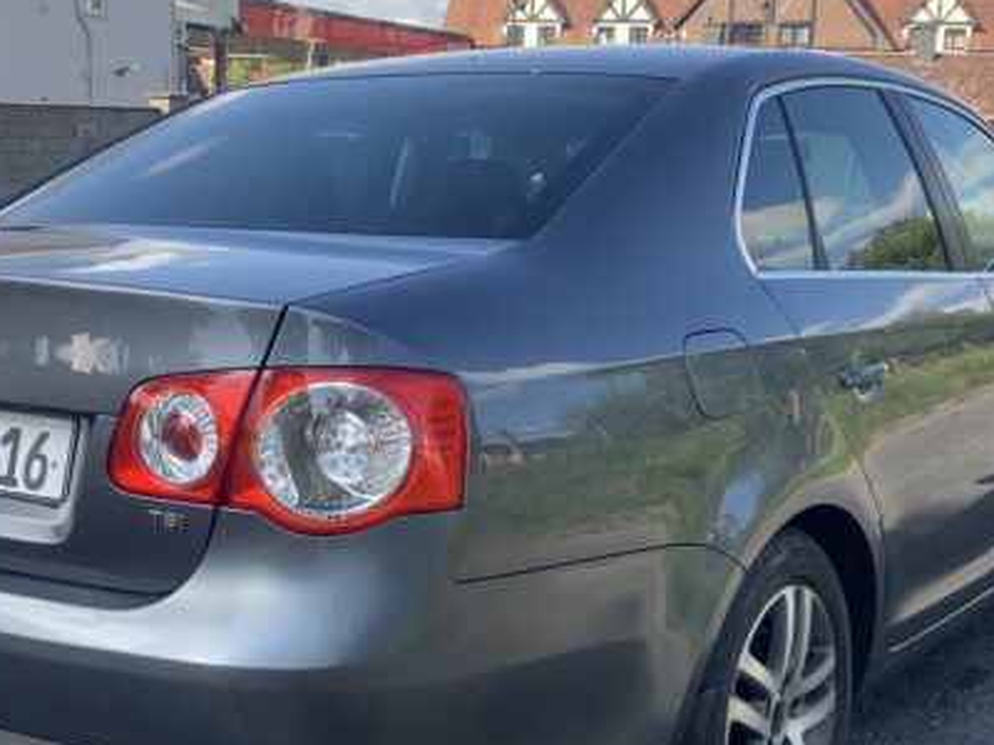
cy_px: 484
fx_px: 1493
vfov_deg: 27.9
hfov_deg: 36.8
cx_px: 447
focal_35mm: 52
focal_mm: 4.25
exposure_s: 1/732
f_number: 1.8
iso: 25
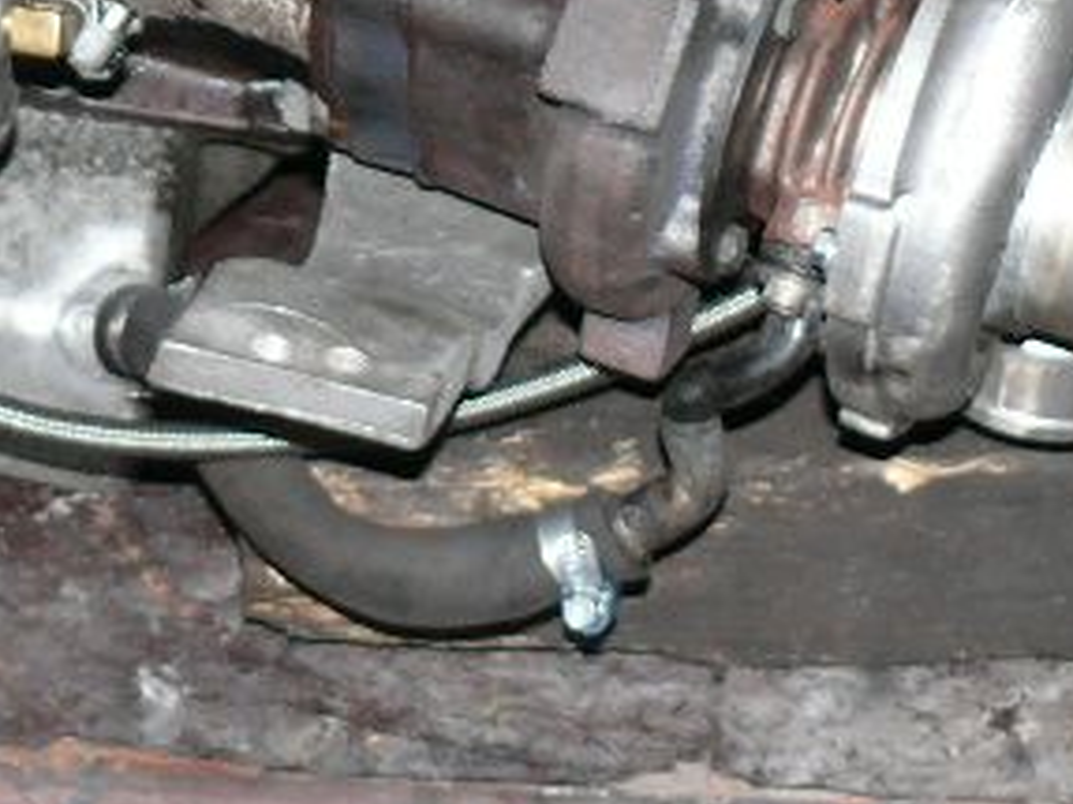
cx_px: 228
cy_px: -400
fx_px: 4834
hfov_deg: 12.6
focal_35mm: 156
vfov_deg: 9.3
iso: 100
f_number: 2.8
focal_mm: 7.4
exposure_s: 1/30
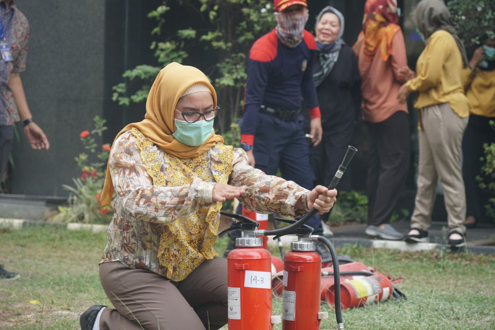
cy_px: 165
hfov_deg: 19.7
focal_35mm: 104
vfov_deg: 13.2
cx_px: 248
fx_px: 1423
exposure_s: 1/160
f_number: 4
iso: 200
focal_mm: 69
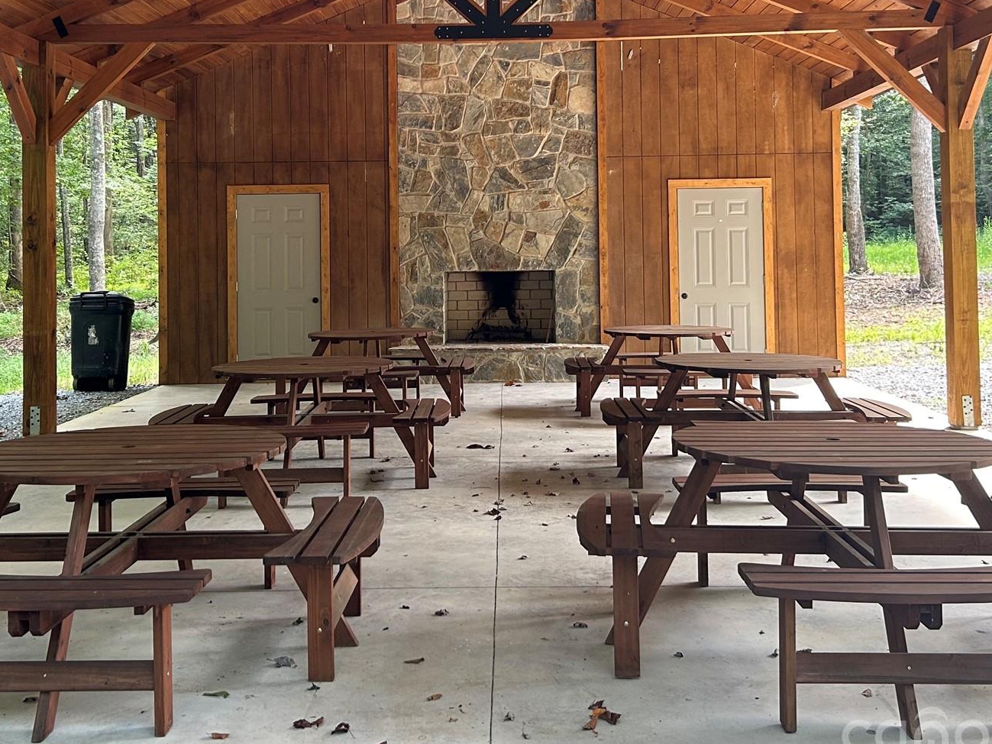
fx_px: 1175
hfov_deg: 45.8
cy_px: 217
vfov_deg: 34.6
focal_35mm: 41
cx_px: 492
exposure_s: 1/116
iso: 125
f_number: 1.5
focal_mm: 5.7
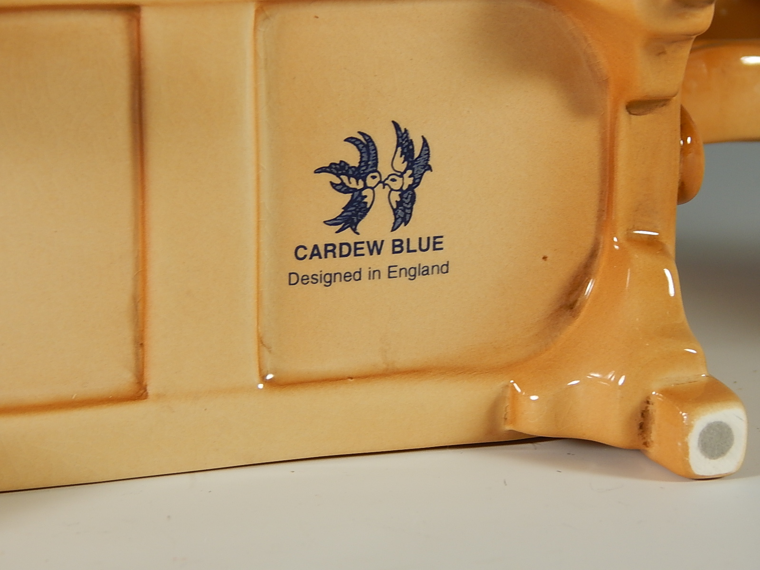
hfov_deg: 17.3
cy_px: 285
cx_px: 380
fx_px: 2503
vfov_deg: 13.0
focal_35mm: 114
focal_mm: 20.5
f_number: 4.6
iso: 125
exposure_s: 1/30
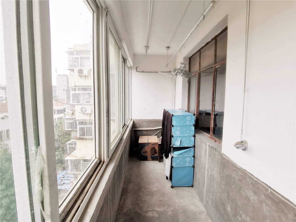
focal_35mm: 17
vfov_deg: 74.7
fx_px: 145
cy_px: 111
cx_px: 148
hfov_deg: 91.0
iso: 64
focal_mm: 2.26
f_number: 2.2
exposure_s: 1/99.9
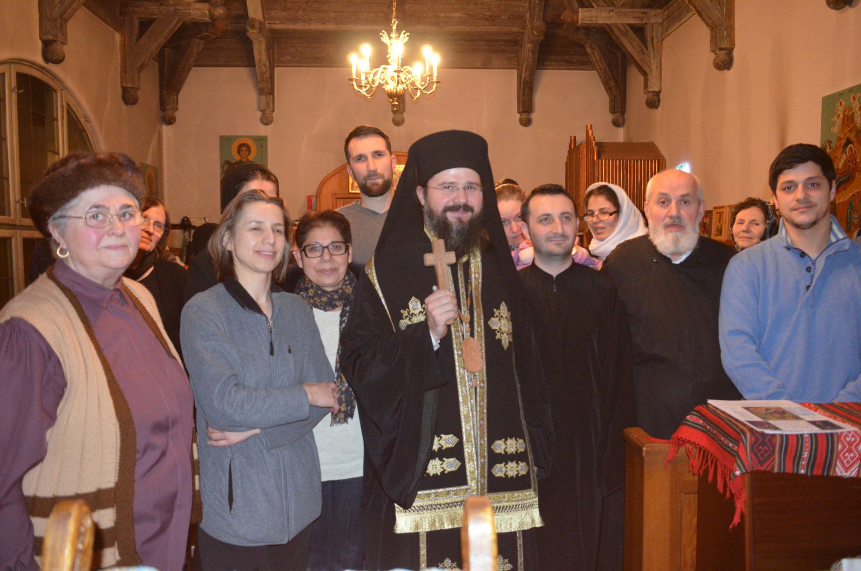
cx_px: 430
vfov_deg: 41.6
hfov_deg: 59.6
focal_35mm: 32
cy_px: 286
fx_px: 752
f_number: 3
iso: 3200
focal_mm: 21
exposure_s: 1/60
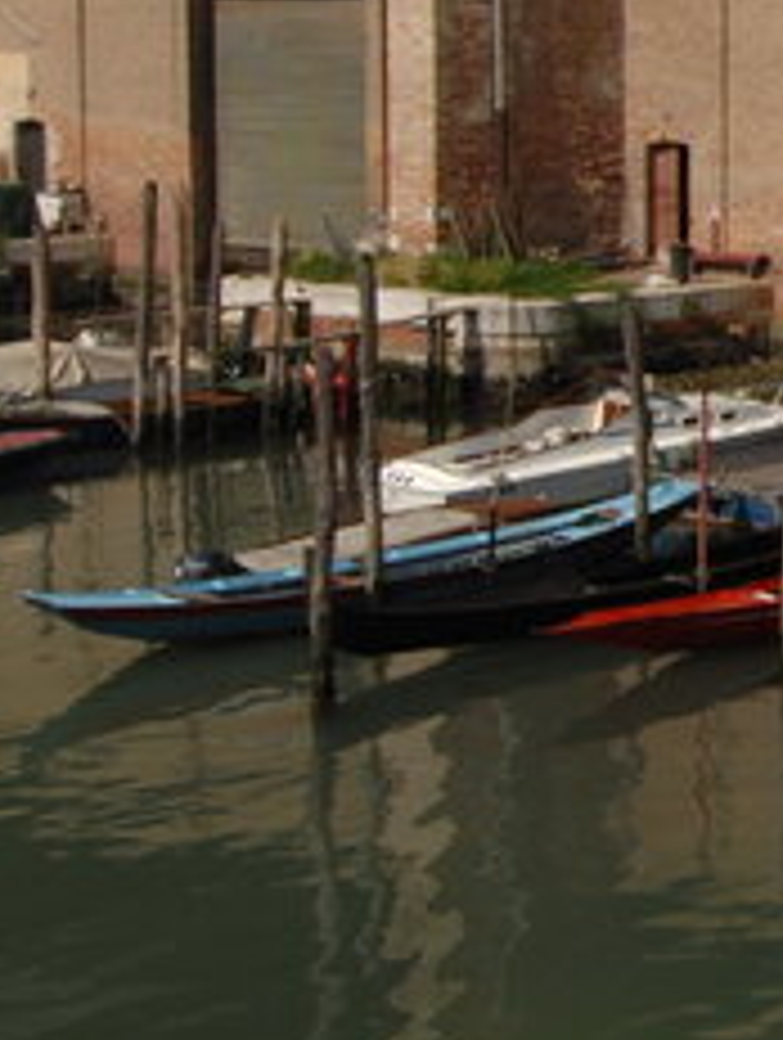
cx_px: 1570
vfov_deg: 23.5
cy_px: 131
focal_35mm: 81
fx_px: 2436
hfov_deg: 14.9
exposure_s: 1/320
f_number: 8
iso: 100
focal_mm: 12
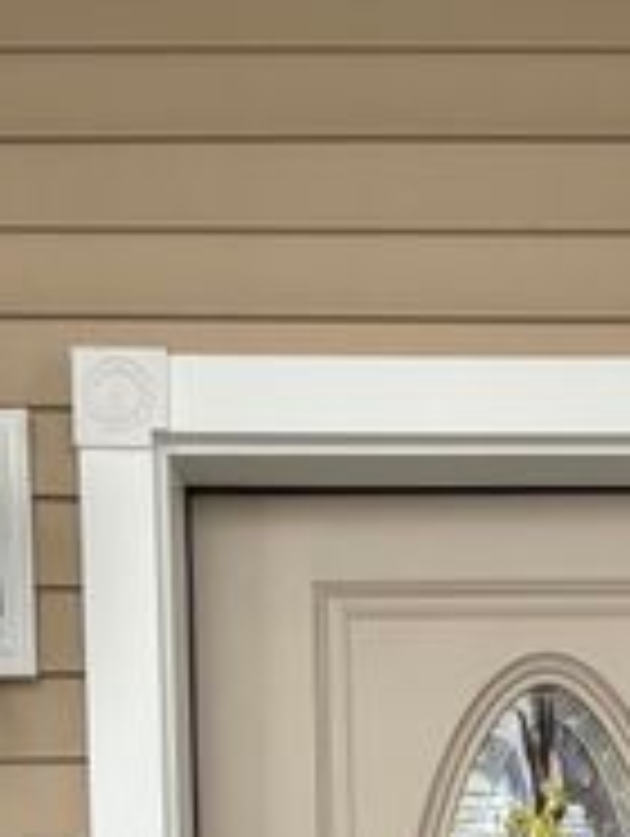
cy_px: 1465
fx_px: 2252
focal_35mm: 93
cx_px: 644
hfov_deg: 15.6
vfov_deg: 17.5
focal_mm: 5.96
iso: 50
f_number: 1.6
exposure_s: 1/1016
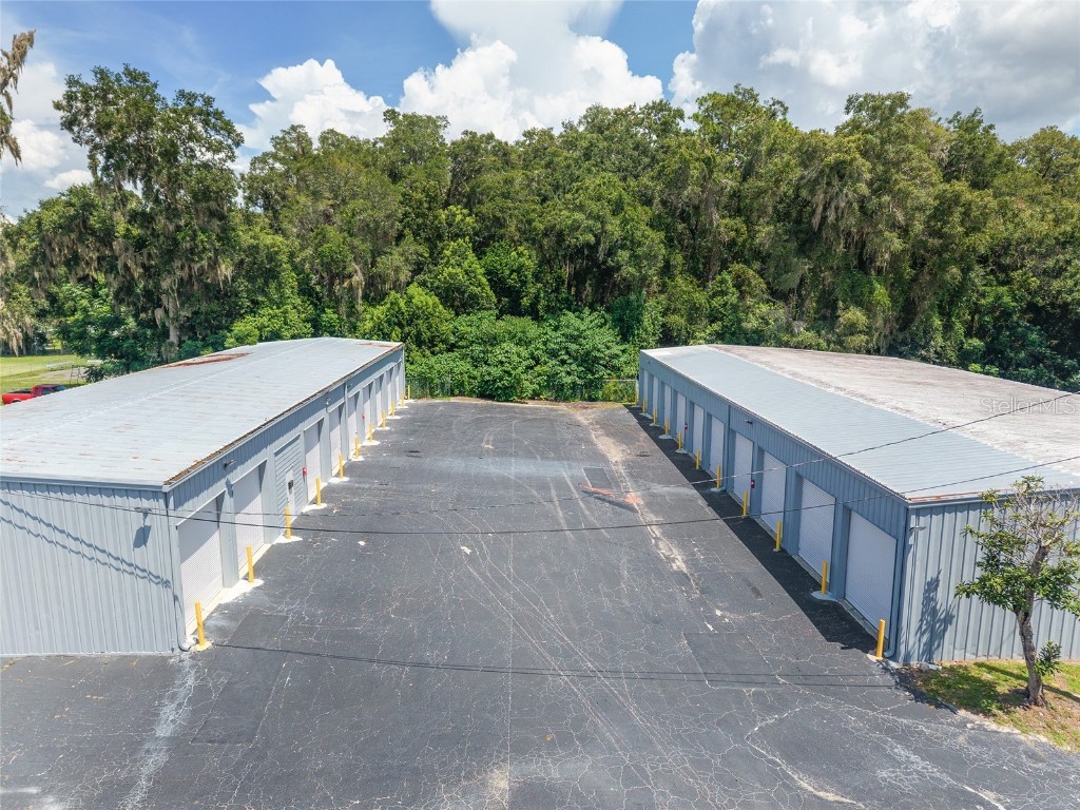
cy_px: 405
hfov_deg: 71.6
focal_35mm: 24
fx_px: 749
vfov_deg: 56.8
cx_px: 540
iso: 230
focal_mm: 8.67
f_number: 1.8
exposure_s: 1/4000
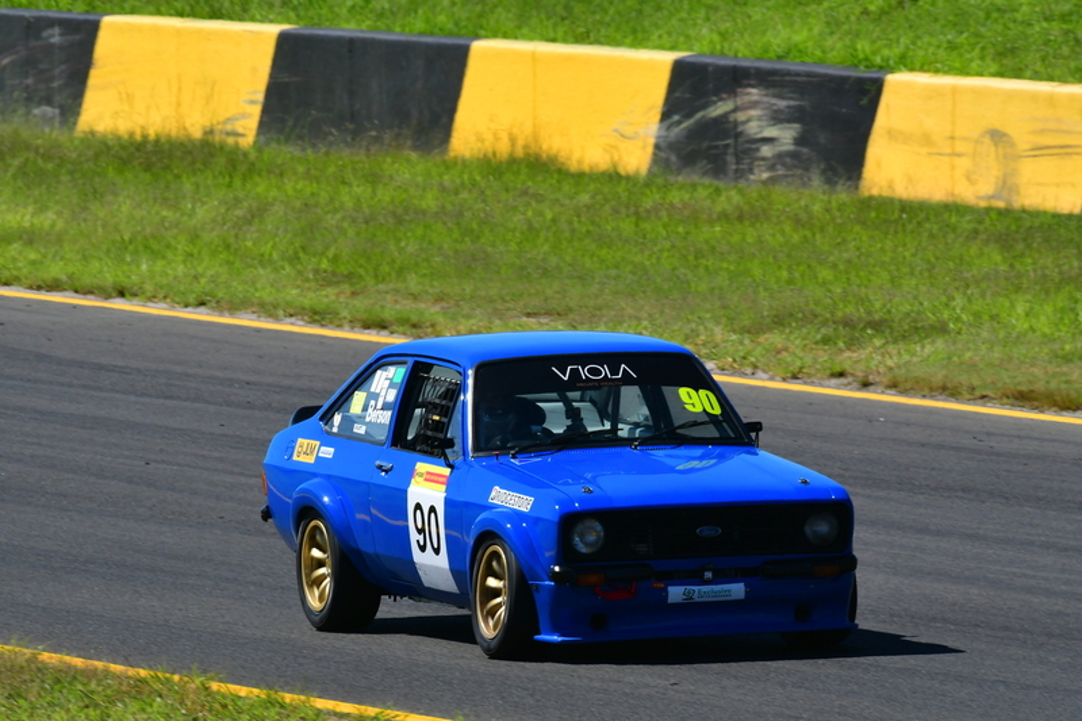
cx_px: 541
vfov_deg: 1.8
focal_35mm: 750
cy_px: 360
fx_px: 22536
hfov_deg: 2.8
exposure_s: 1/640
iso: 500
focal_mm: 500
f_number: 13
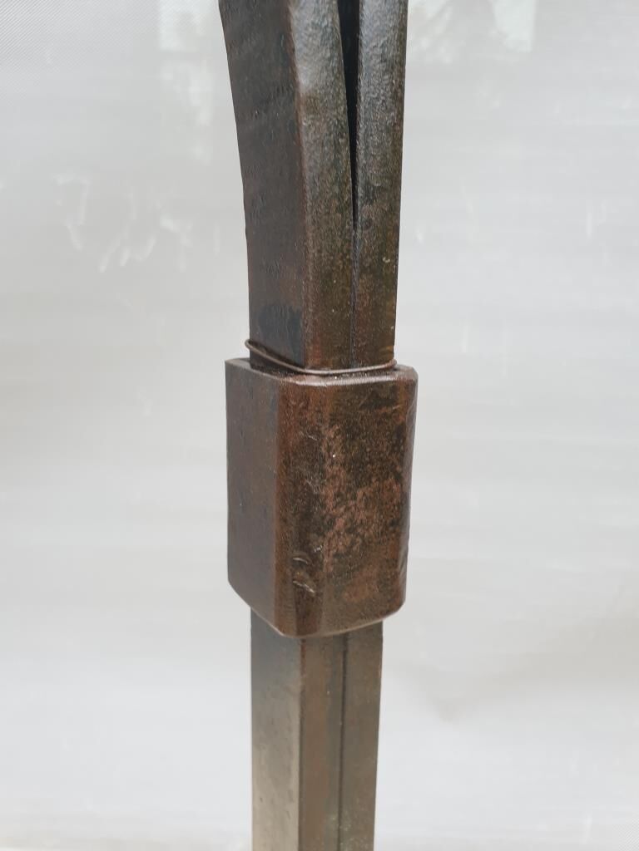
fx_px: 640
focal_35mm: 26
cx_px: 320
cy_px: 426
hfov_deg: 53.1
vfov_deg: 67.3
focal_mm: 4.3
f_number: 2.4
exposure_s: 1/50
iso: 100
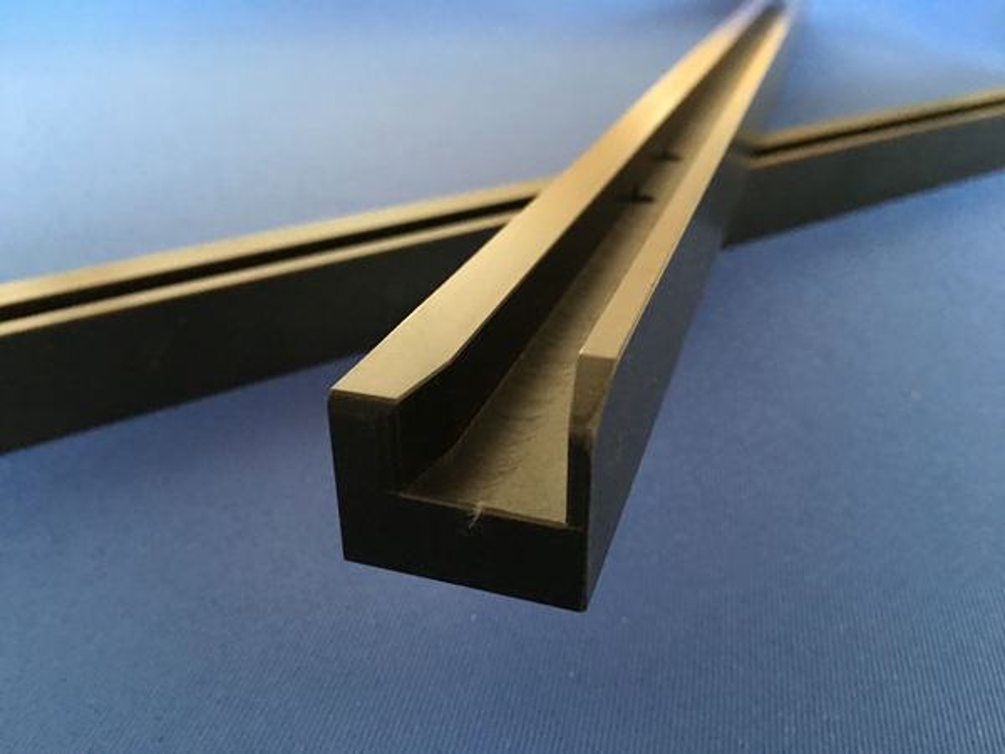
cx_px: 502
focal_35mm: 29
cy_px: 377
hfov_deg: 61.7
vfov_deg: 48.2
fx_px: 842
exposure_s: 1/10
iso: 100
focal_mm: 4.15
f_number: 2.2
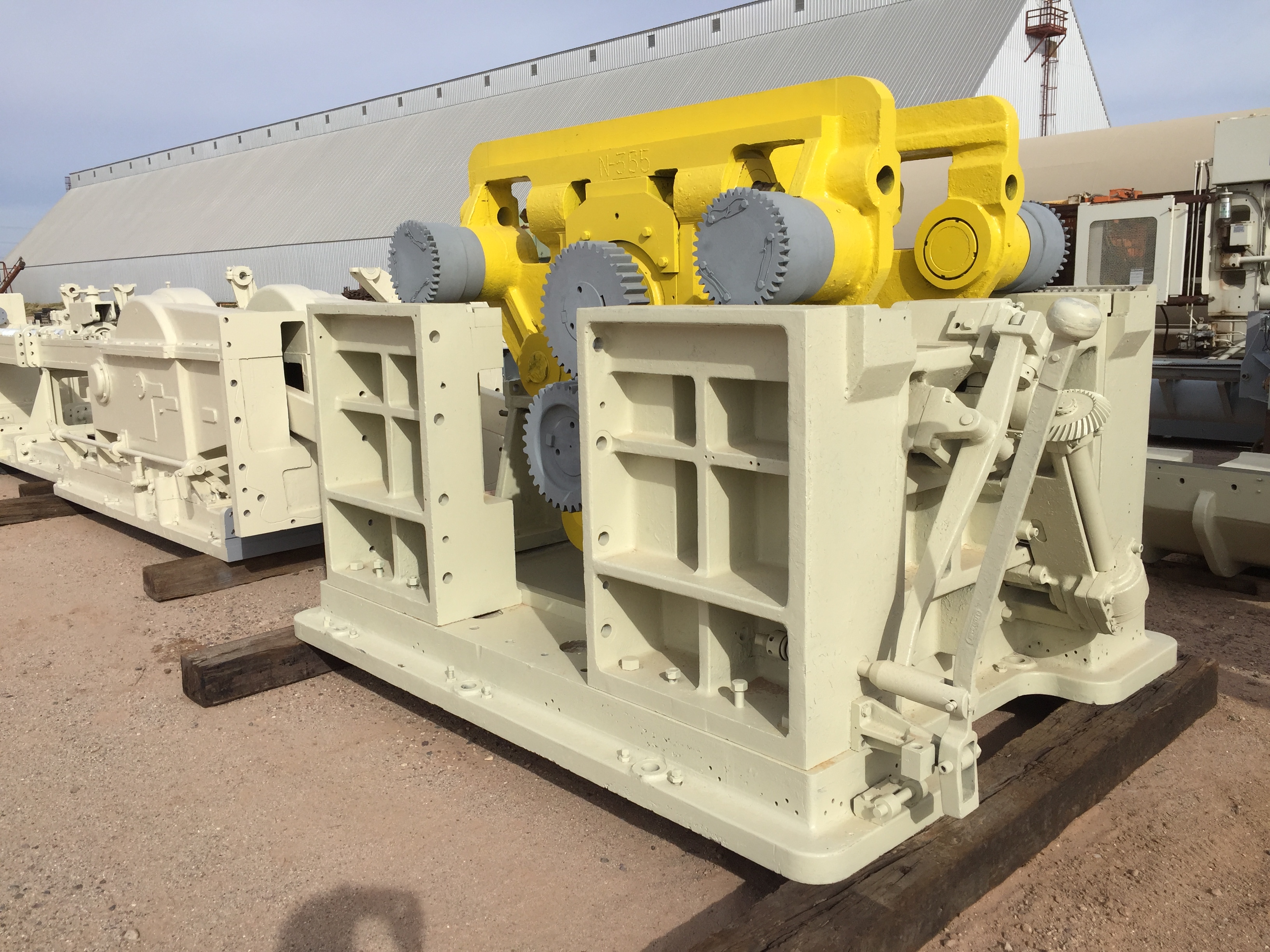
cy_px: 476
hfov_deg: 61.7
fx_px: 1064
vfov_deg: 48.2
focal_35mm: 29
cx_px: 635
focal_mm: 4.15
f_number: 2.2
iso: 32
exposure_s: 1/3049
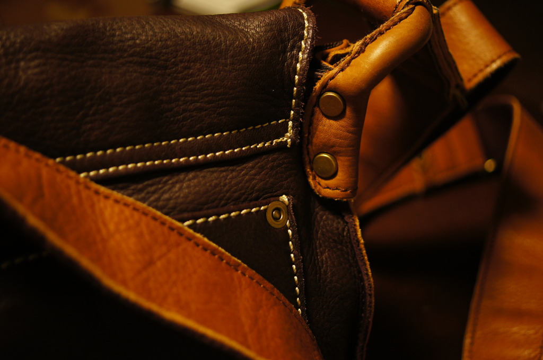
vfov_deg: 29.8
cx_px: 272
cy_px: 180
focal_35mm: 45
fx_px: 678
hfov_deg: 43.7
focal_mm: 30
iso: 400
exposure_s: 1/20
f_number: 2.8
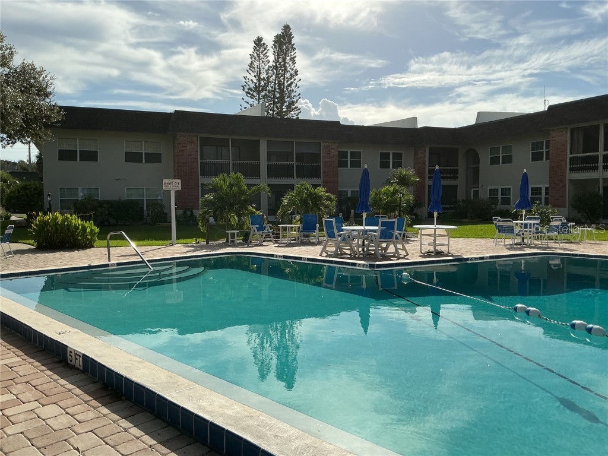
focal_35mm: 29
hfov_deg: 61.7
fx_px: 509
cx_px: 304
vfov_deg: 48.2
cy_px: 228
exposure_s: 1/4785
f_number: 1.8
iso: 25
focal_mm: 3
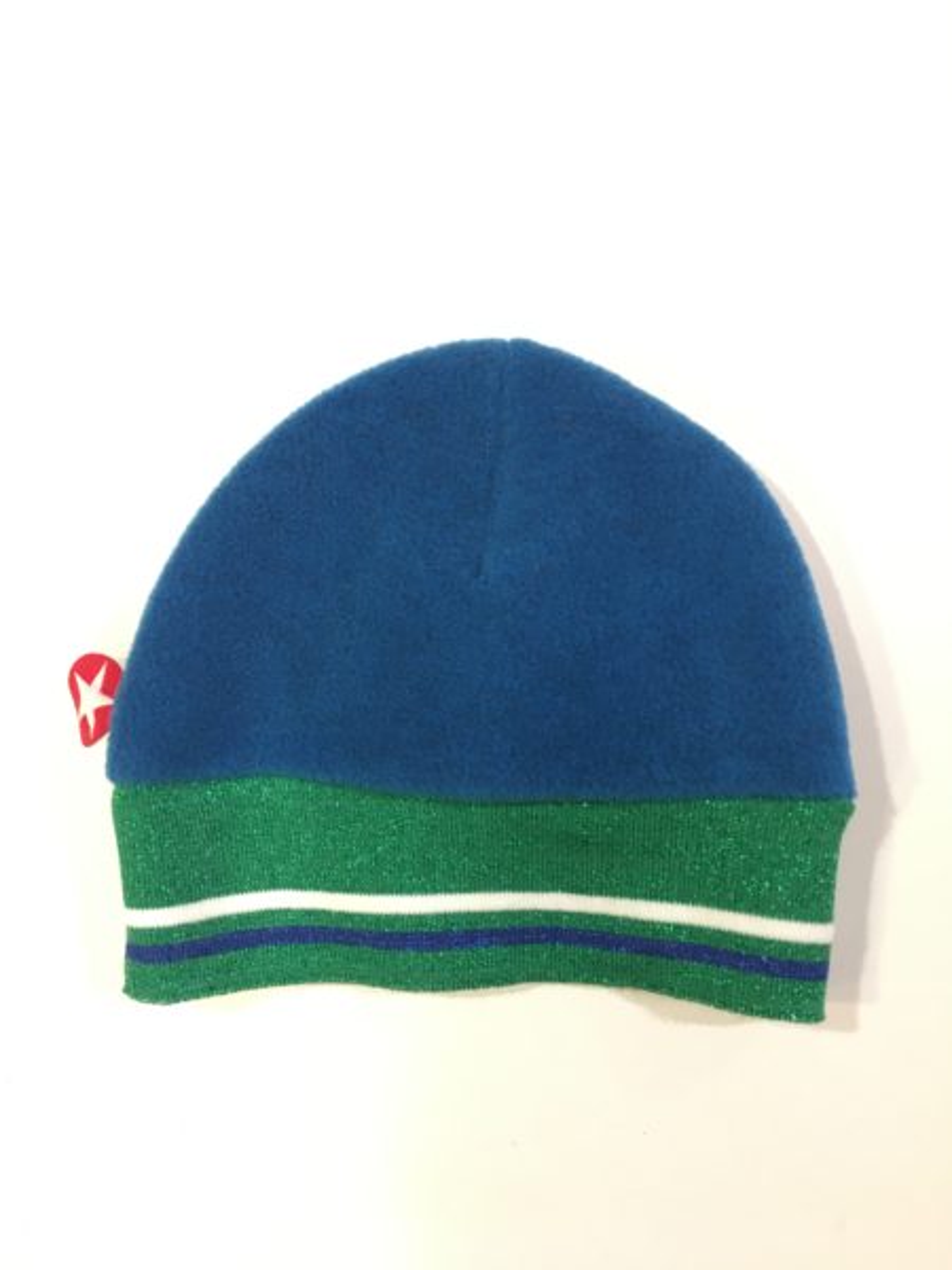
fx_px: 1063
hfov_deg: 48.2
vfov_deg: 61.7
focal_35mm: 29
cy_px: 635
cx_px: 476
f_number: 2.2
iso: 125
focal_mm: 4.15
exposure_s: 1/33
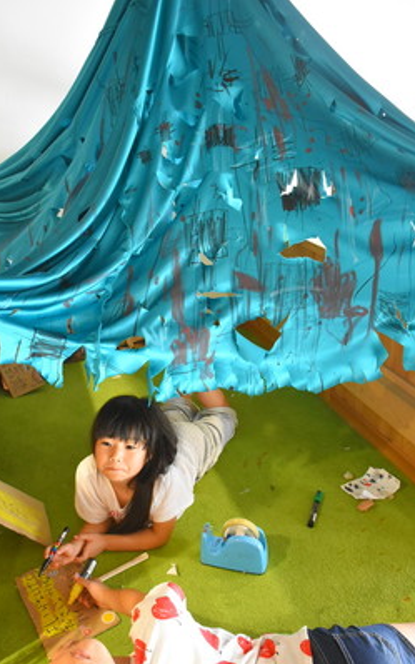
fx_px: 561
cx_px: 186
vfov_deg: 61.1
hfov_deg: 40.6
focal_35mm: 31
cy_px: 360
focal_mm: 18
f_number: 4.5
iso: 3200
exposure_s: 1/80
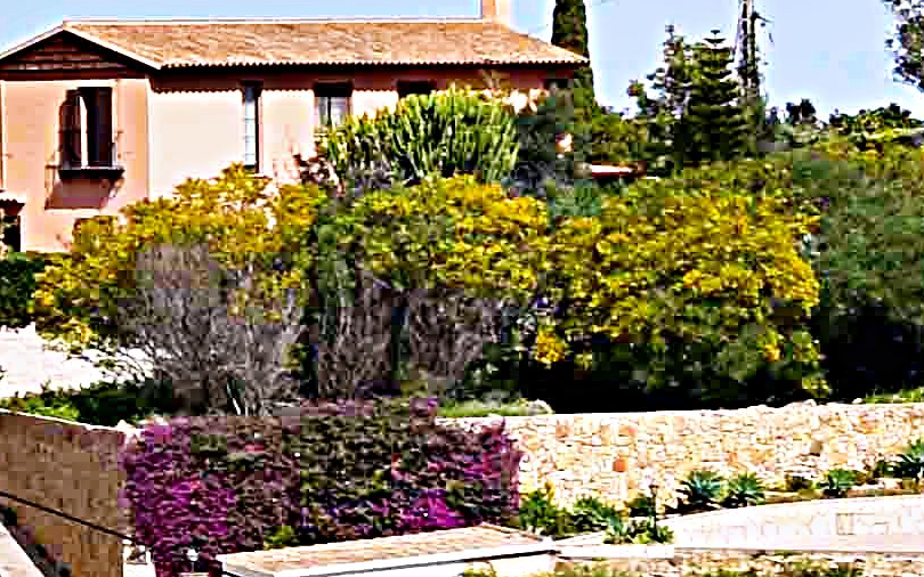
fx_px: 7982
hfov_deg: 5.9
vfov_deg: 4.1
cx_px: -2356
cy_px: 88
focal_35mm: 317
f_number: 11
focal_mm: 28
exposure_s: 1/640
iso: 200
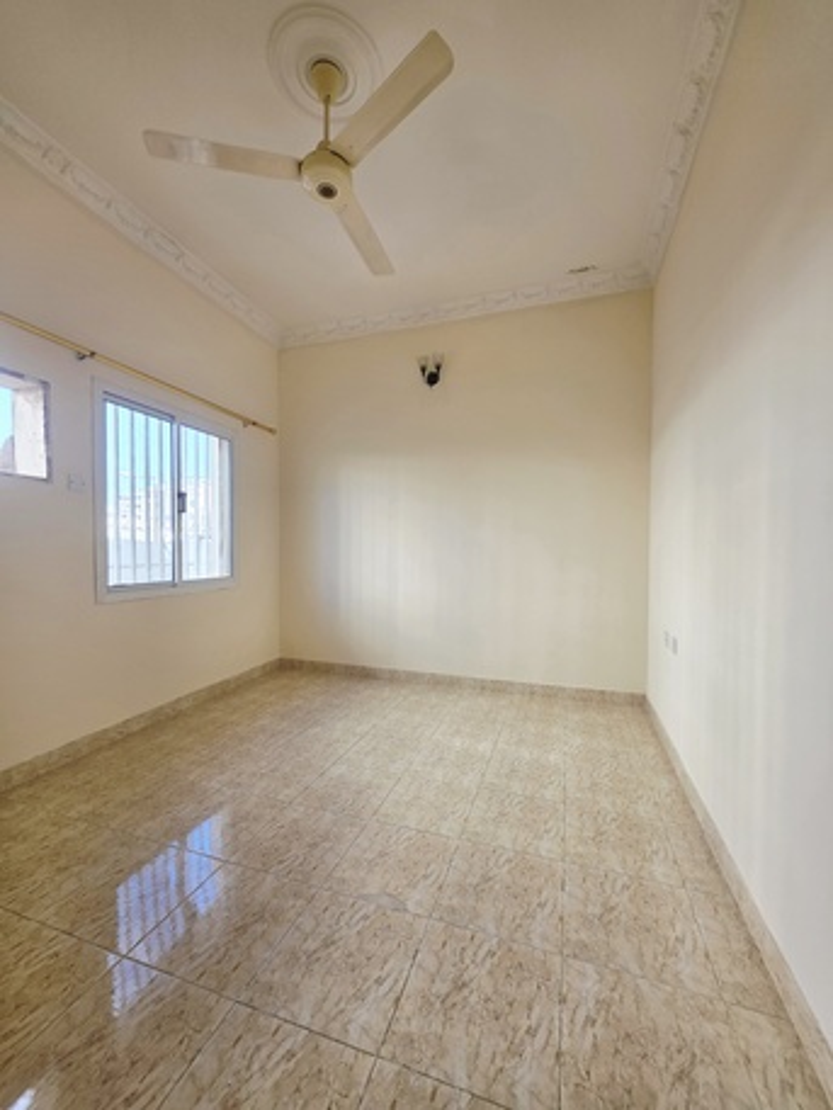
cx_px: 416
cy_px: 555
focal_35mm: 13
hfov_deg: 89.9
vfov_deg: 106.2
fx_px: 417
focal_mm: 2.2
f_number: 1.9
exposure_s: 1/101
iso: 25
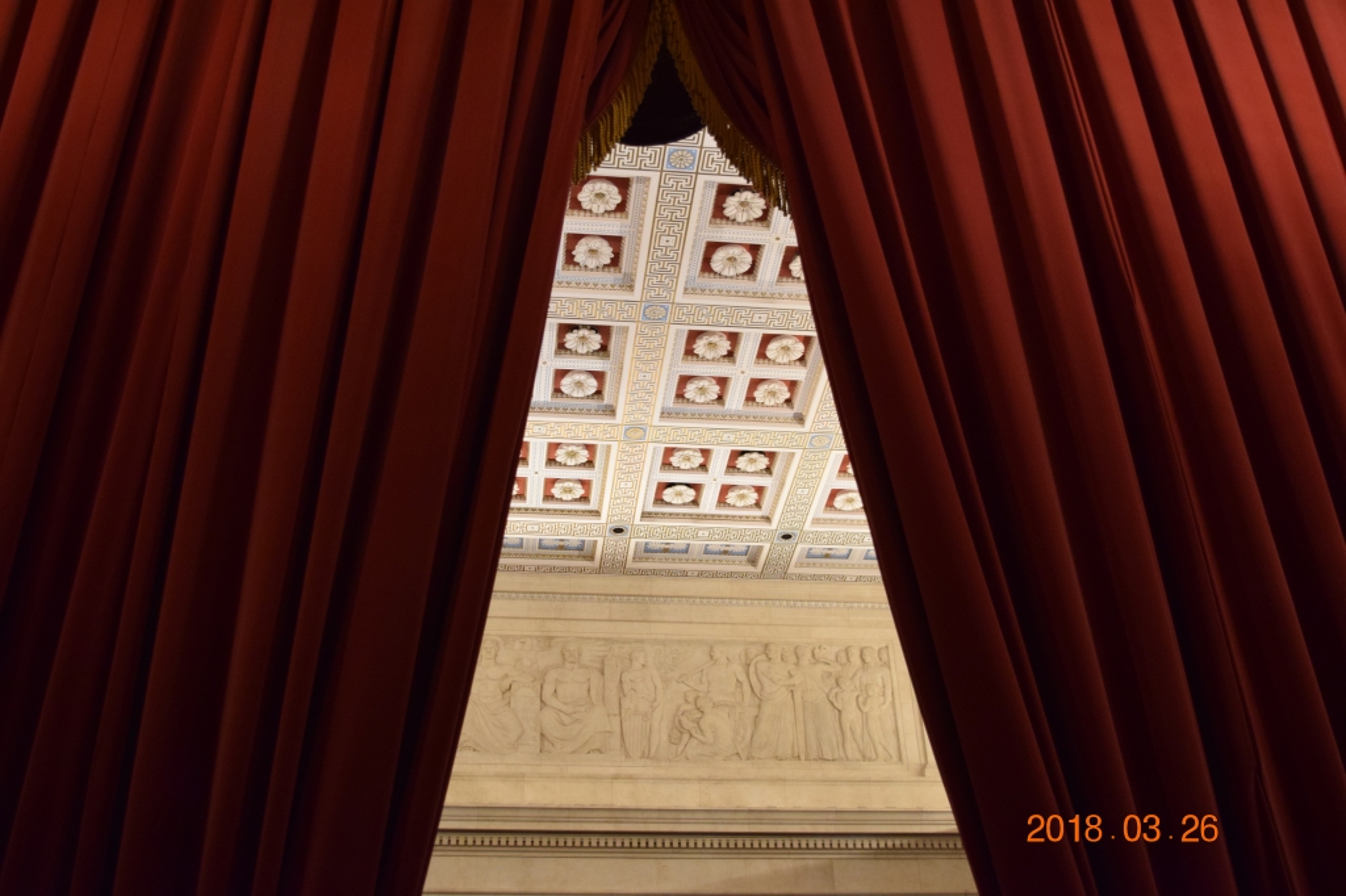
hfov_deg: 49.6
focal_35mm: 39
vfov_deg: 34.2
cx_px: 673
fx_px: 1458
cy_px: 448
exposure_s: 1/60
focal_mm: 26
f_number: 4
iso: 1800
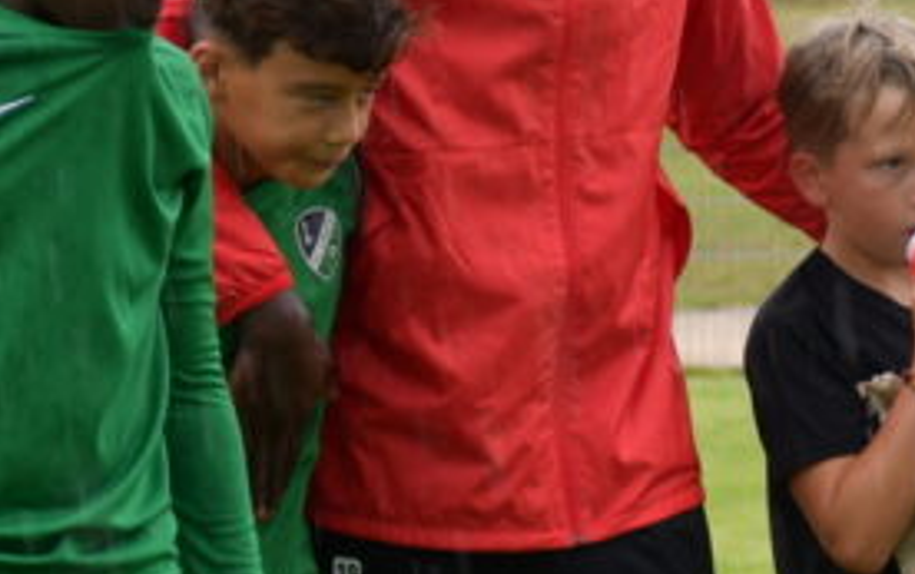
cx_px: 633
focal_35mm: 453
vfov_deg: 2.9
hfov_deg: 4.6
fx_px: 11306
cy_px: 373
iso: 200
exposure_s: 1/200
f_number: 5.3
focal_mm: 80
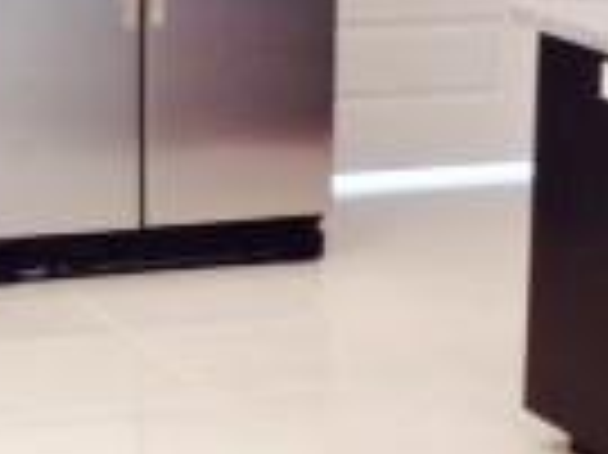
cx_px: 504
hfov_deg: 12.5
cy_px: 175
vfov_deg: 9.4
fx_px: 2755
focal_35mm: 157
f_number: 2.4
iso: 100
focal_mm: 4.12
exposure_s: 1/20
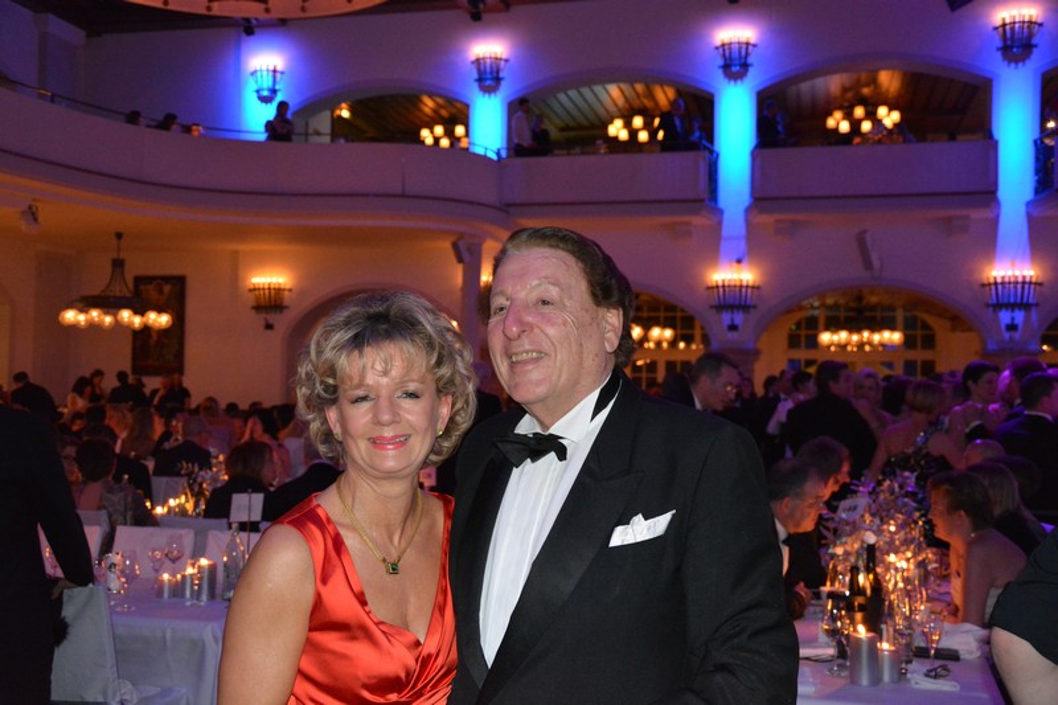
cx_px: 529
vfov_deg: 34.2
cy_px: 352
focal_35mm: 39
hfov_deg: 49.6
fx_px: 1146
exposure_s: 1/60
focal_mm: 26
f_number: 4
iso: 3200
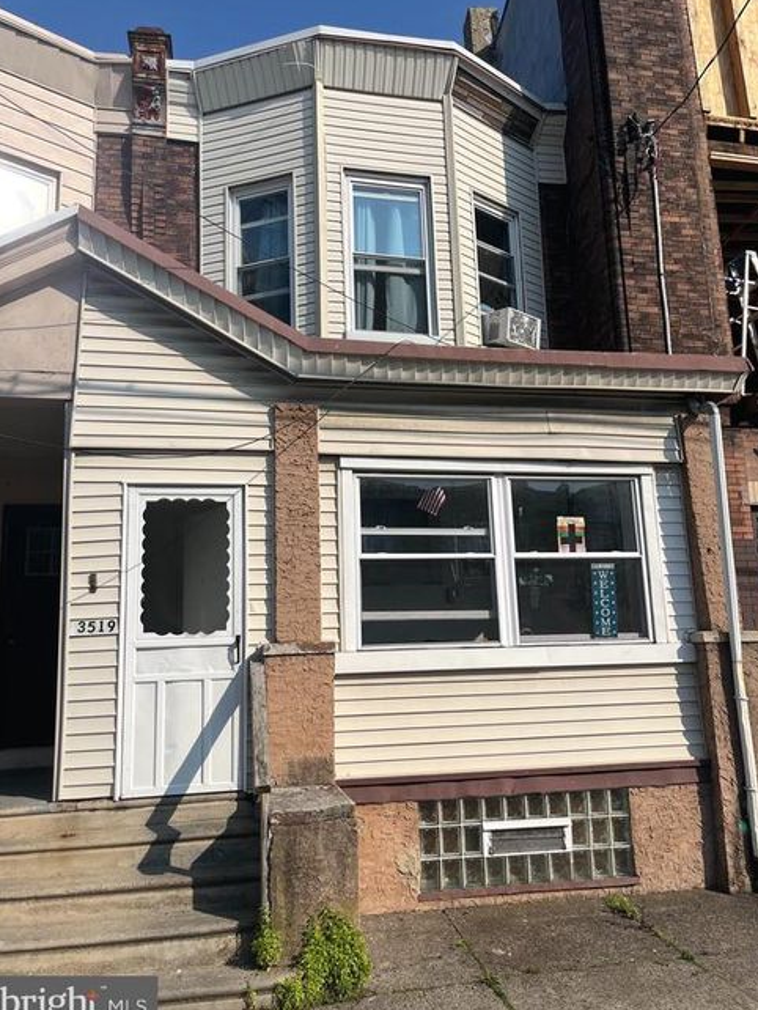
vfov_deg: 65.3
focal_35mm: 27
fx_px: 788
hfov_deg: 51.4
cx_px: 381
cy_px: 507
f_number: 1.6
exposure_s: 1/5848
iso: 50
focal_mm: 5.1
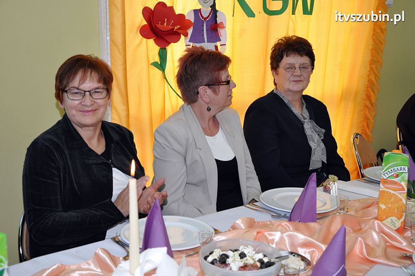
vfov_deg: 25.7
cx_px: 208
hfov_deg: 37.9
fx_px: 605
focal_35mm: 52
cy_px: 138
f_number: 5.6
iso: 800
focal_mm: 35
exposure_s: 1/125
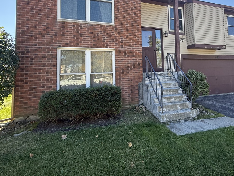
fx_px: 149
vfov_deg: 60.1
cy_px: 64
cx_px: 150
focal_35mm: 22
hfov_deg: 74.7
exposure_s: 1/206
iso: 50
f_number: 2.2
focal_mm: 2.22
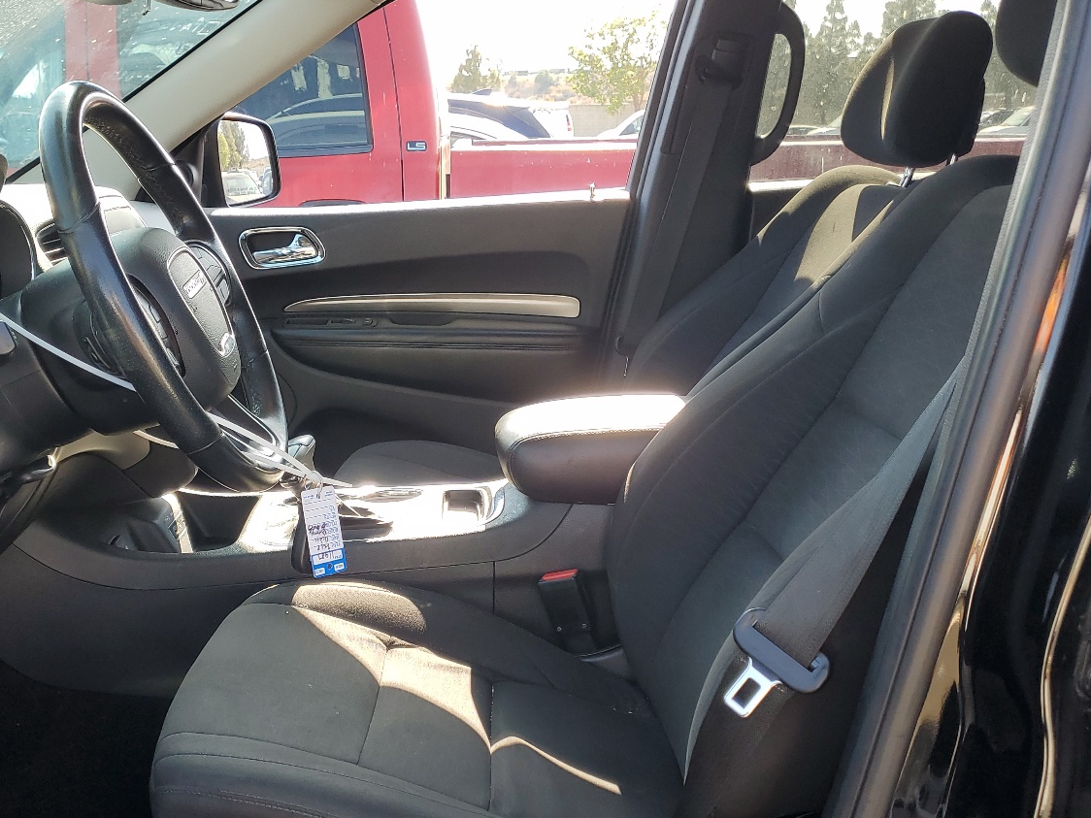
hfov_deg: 49.5
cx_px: 392
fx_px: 1166
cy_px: 527
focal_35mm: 37
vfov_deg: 38.3
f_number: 1.5
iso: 50
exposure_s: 1/312
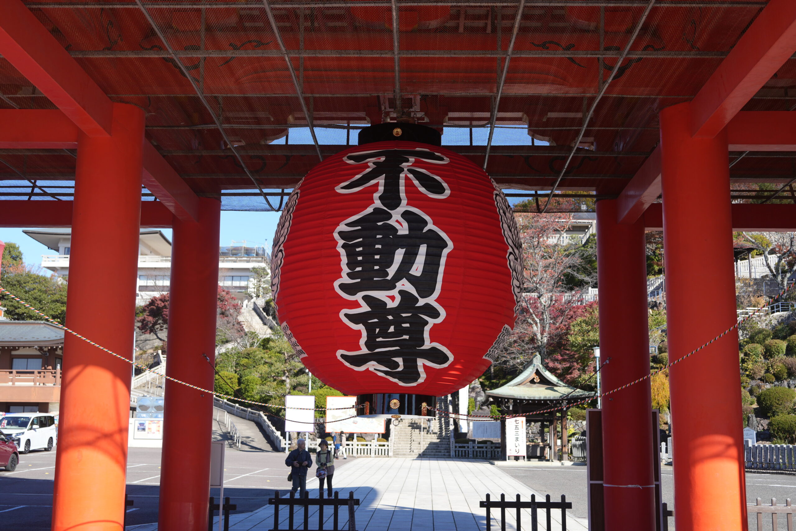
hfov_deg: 42.7
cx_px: 398
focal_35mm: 46
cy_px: 266
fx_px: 1017
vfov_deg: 29.2
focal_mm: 46
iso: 200
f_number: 5.6
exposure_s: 1/500
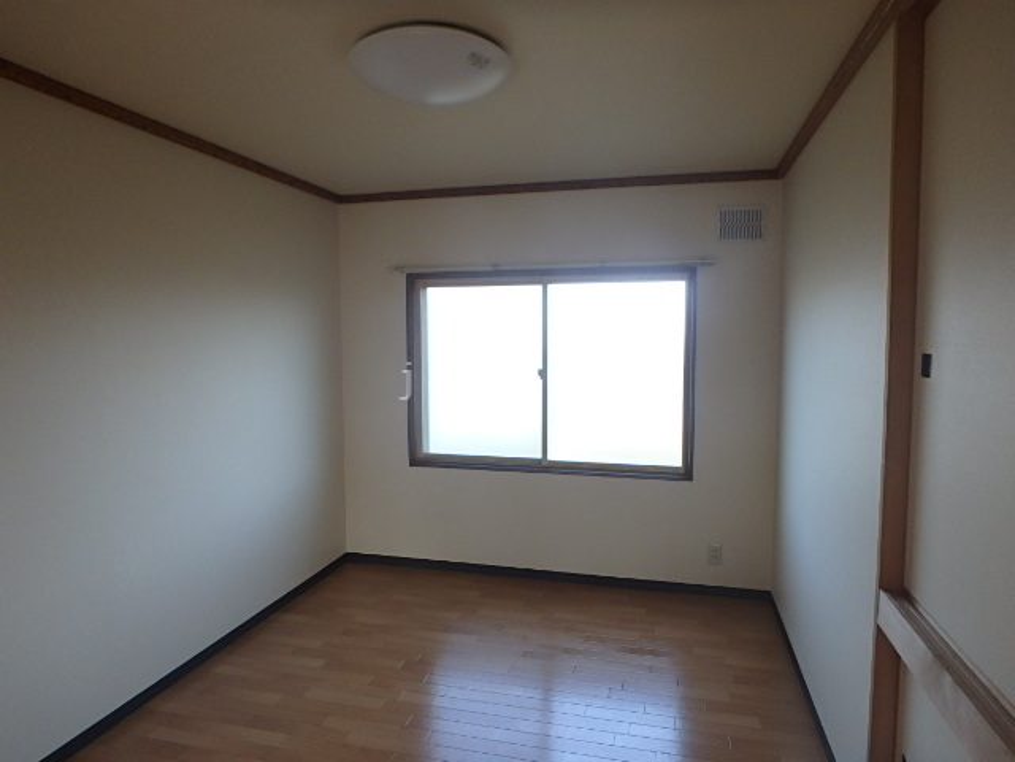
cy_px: 381
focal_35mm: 21
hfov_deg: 79.0
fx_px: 616
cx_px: 508
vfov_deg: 63.4
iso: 200
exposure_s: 1/60
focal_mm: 3.7
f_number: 3.5
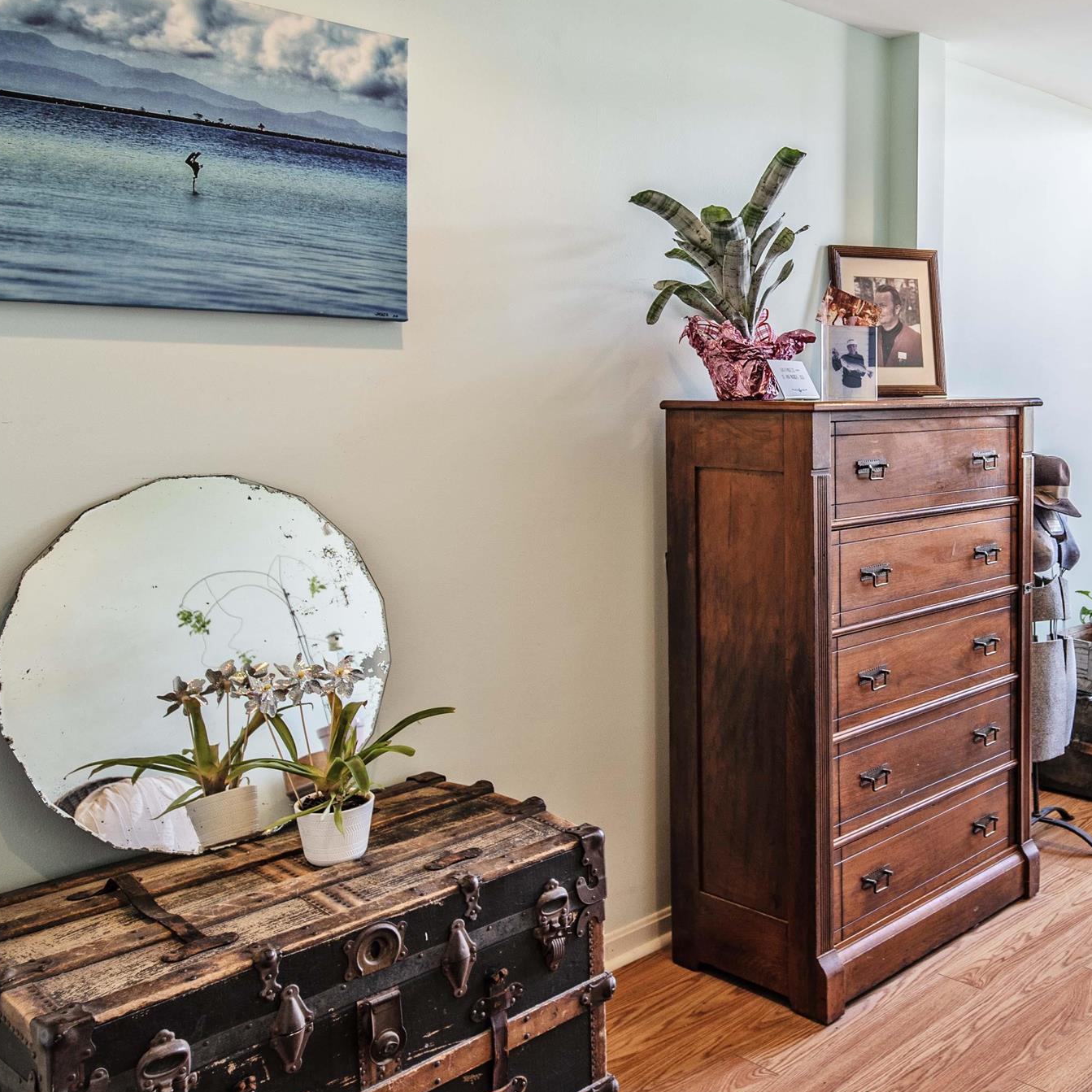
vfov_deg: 46.9
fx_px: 1249
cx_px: 925
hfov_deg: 44.1
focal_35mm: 35
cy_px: 420
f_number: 4
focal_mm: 18
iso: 100
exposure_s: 1/10
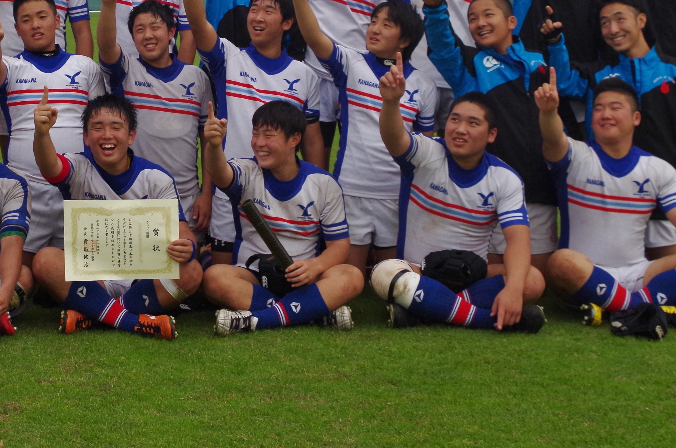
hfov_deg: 23.9
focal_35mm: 83
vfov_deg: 16.2
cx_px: 82
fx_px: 1555
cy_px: 38
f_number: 5.6
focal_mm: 26.25
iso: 400
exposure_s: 1/1000
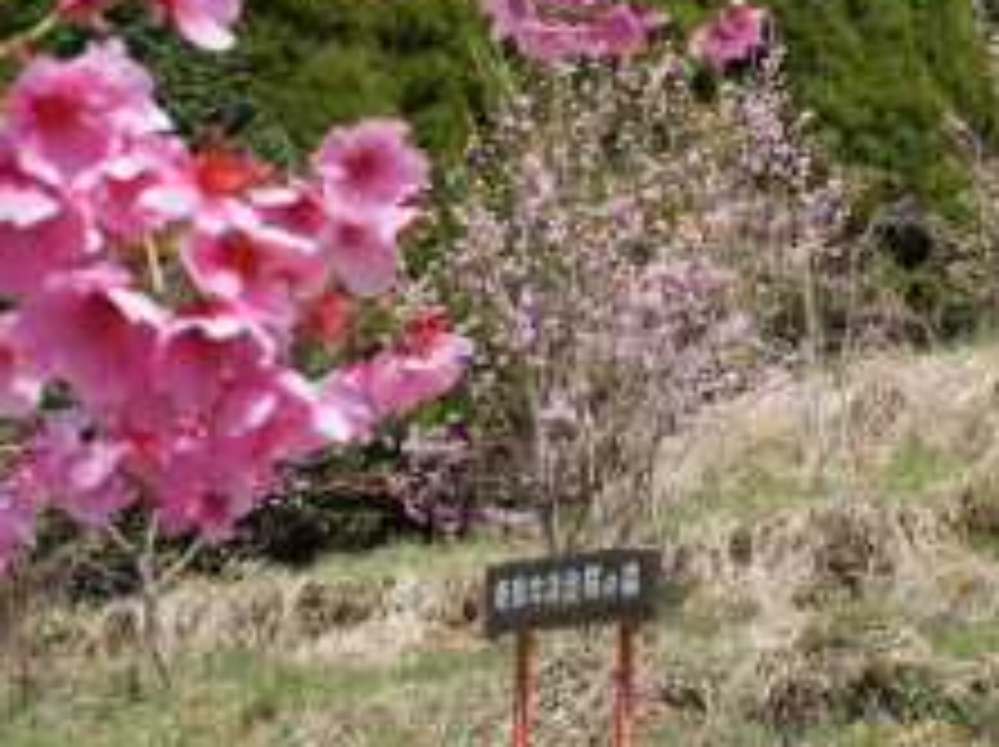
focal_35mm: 65
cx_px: 801
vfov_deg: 22.3
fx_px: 1874
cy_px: 176
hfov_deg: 29.2
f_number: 7.1
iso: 200
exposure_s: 1/500
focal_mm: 20
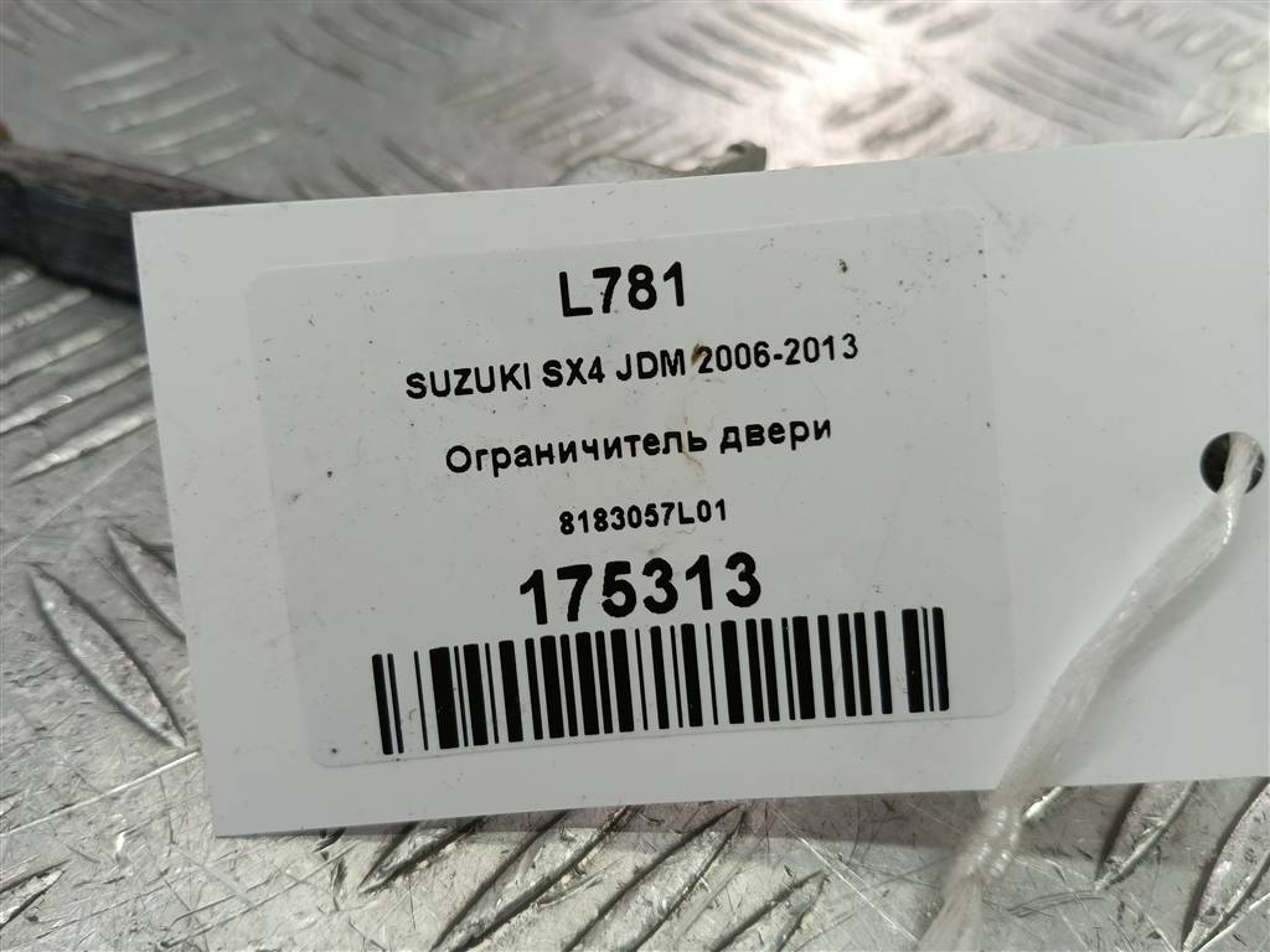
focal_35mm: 27
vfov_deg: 51.4
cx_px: 635
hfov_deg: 65.3
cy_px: 476
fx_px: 991
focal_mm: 4.11
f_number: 1.6
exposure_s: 1/100
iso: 143
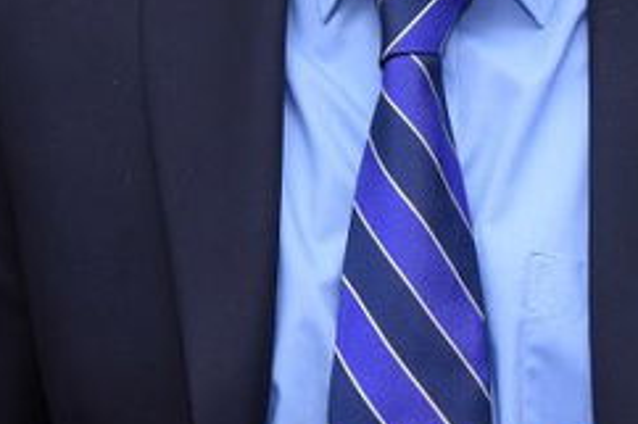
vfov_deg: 9.8
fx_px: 2462
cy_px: 28
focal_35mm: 139
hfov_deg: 14.8
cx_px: 272
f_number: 7.1
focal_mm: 24
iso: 800
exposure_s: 1/100
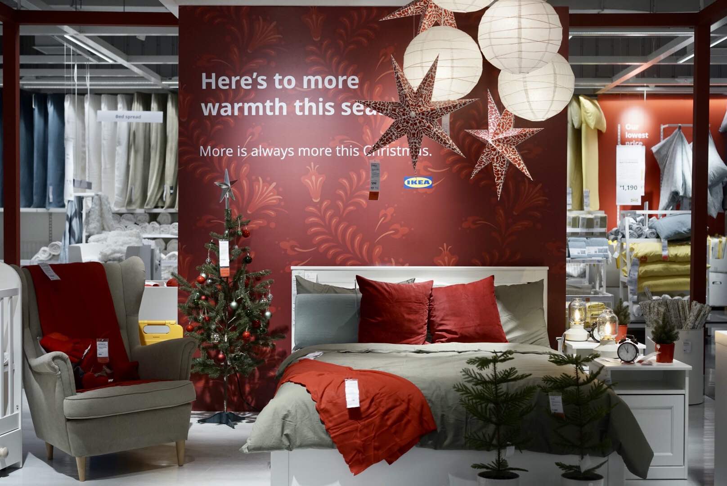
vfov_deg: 24.7
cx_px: 364
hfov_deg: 36.2
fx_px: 1111
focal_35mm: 55
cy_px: 243
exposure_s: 1/160
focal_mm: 55
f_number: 4
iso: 800
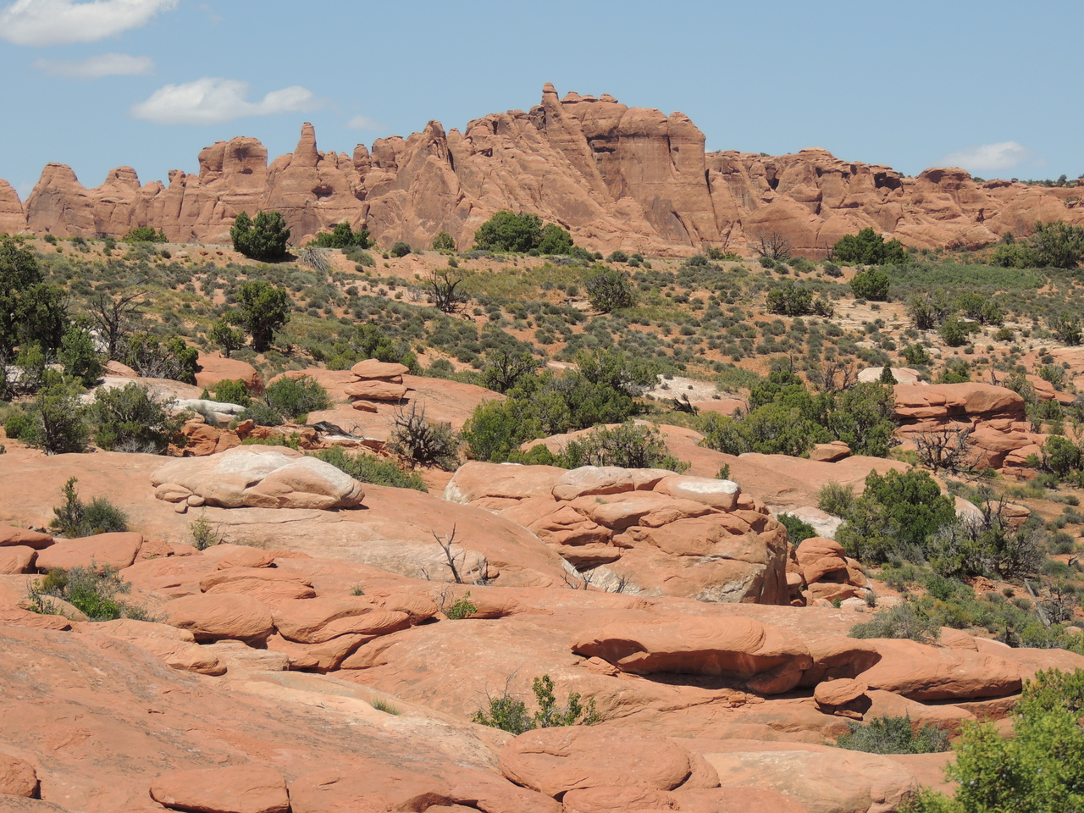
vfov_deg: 12.3
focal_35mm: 120
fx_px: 3758
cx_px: 542
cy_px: 406
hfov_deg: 16.4
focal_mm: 21.4
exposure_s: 1/800
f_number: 4.2
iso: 100
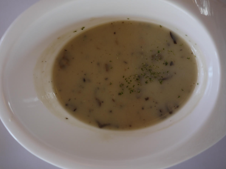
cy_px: 86
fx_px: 268
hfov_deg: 45.8
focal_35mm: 41
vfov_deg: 35.1
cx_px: 115
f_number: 1.7
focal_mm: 20
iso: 160
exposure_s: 1/100
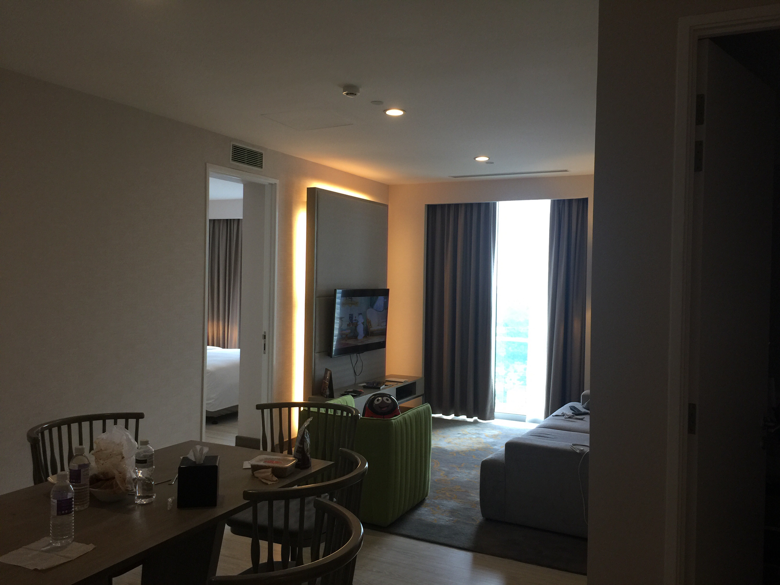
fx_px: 653
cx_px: 390
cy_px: 292
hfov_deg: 61.7
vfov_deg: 48.2
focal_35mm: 29
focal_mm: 4.15
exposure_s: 1/33
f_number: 2.2
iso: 64
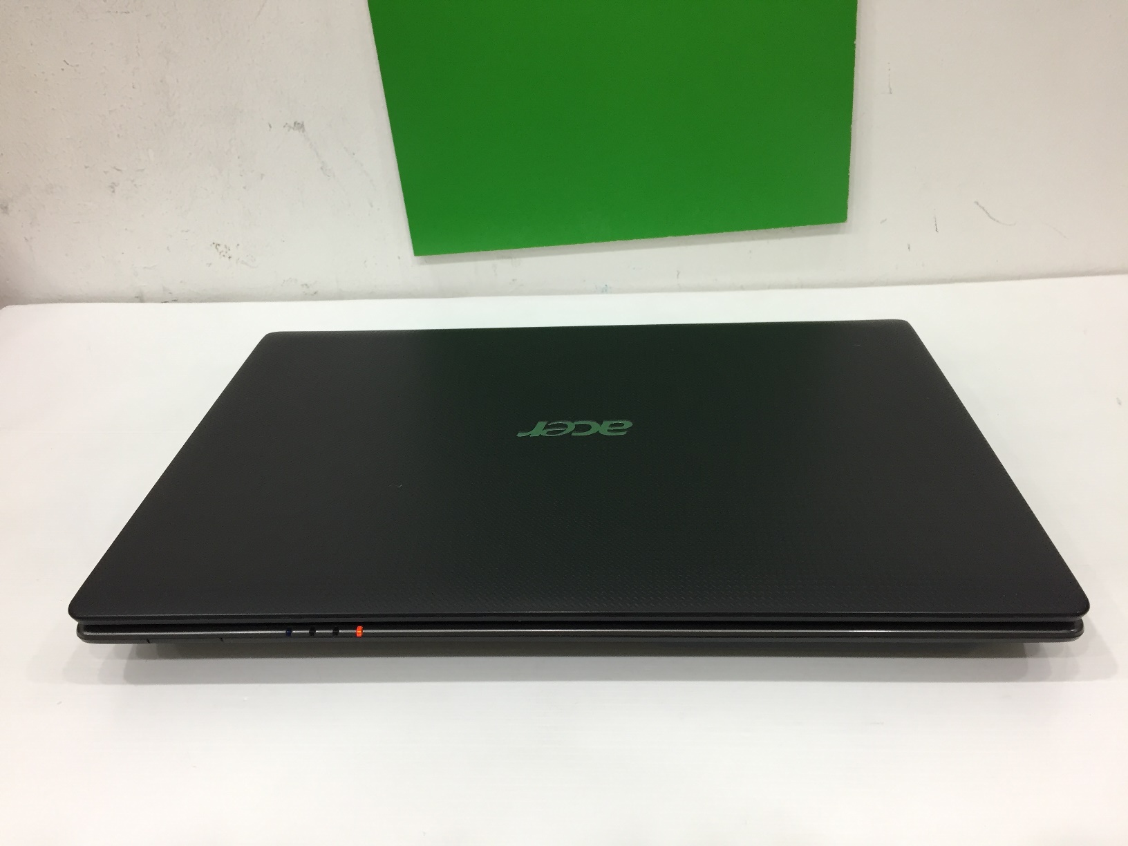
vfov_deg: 48.2
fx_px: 945
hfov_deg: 61.7
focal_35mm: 29
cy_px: 423
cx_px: 564
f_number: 2.2
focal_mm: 4.15
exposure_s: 1/33
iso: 80
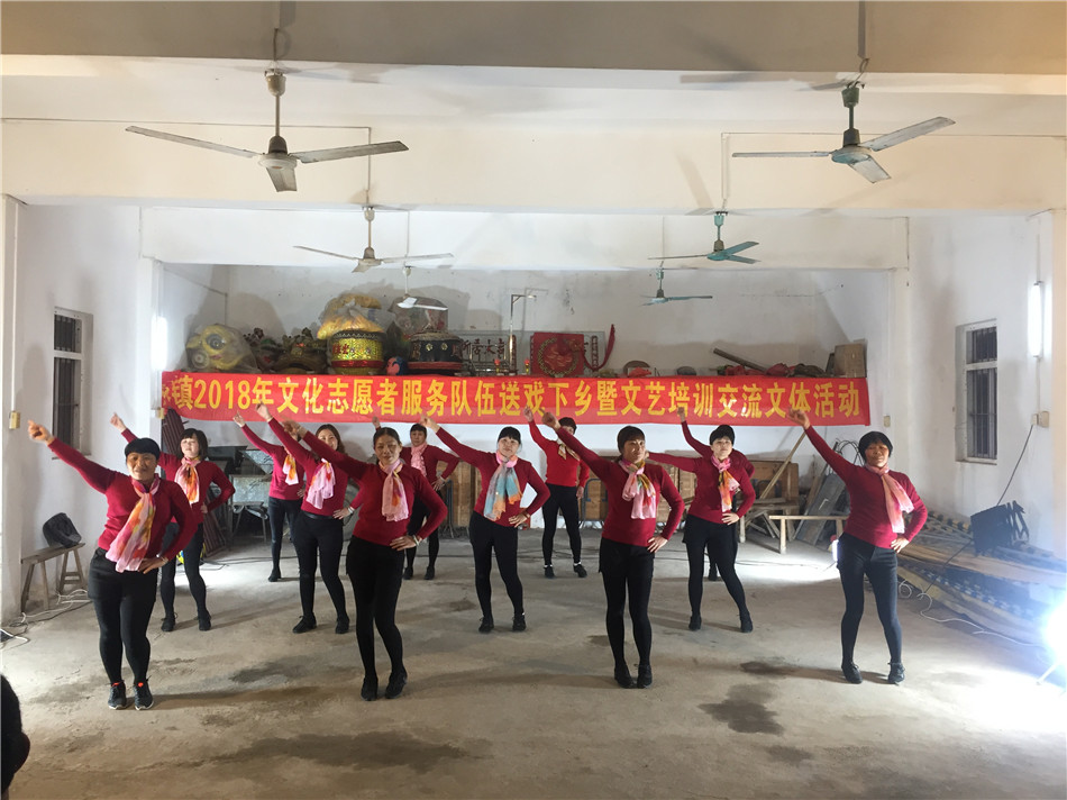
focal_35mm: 29
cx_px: 534
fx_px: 894
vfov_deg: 48.2
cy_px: 400
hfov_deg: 61.7
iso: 50
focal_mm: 4.15
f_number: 2.2
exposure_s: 1/33
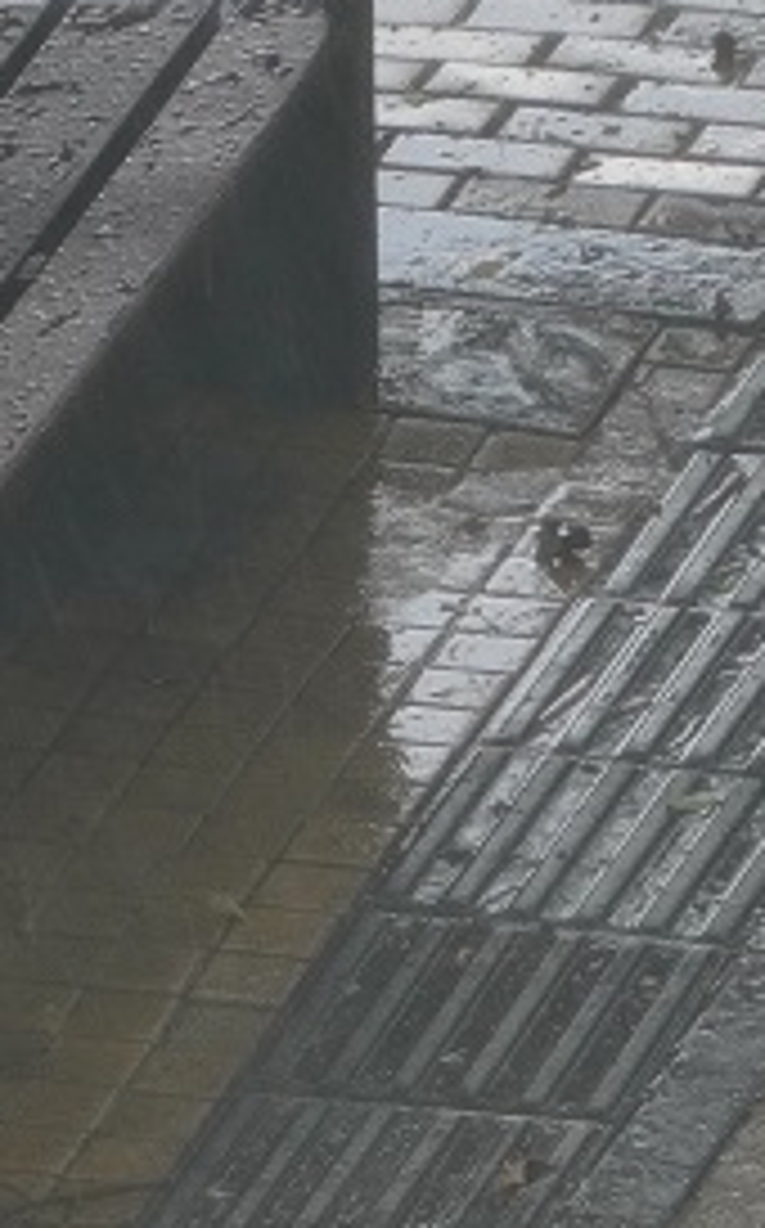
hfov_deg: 1.4
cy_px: 598
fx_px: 32409
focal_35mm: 969
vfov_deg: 2.2
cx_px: 752
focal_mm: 144
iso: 500
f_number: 5.6
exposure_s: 1/125
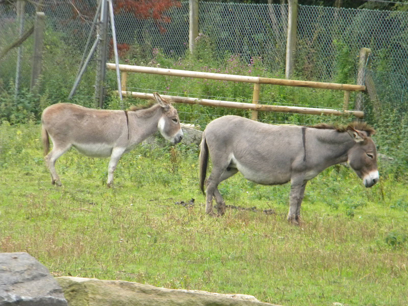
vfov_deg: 6.6
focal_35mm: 226
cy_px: 153
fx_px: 2664
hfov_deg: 8.8
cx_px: 204
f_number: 5.4
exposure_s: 1/464
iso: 400
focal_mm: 41
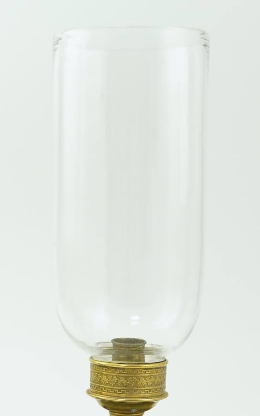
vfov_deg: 20.0
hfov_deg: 12.6
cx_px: 13
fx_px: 1167
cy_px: 325
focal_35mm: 103
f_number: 10
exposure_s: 1/50
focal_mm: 30
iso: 640
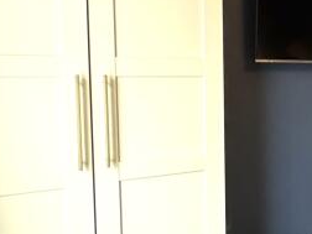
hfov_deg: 24.0
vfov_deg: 25.6
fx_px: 514
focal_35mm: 57
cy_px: 104
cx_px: 504
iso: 1250
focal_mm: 2.22
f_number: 2.2
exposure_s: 1/47
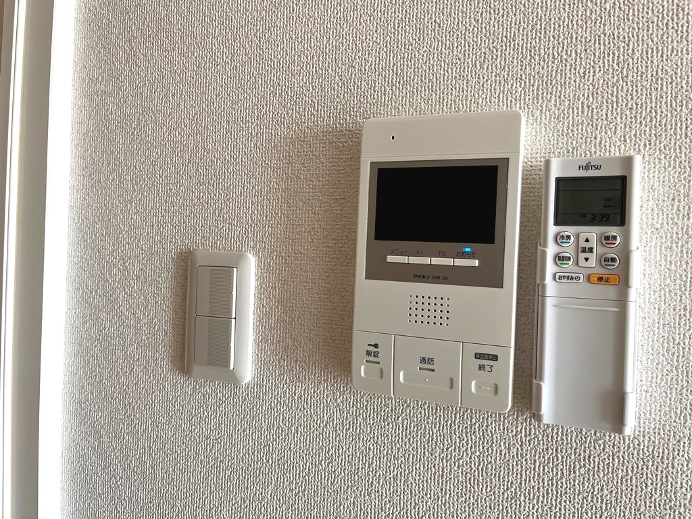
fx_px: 520
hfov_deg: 67.3
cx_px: 346
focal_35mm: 26
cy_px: 260
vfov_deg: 53.1
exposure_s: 1/100
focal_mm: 5.1
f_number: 1.6
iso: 80
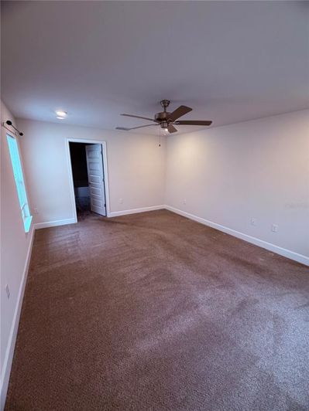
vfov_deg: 102.1
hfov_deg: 85.7
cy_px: 206
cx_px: 154
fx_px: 167
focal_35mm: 14
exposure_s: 1/120
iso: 320
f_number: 2.2
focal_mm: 2.22
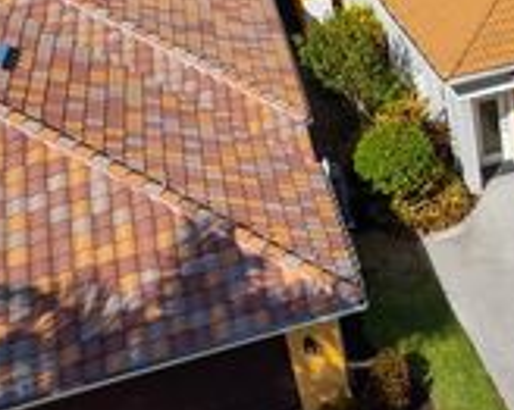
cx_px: 743
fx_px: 958
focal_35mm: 63
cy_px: 42
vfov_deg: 23.6
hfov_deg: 24.4
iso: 120
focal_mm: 8.38
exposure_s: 1/2500
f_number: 2.8
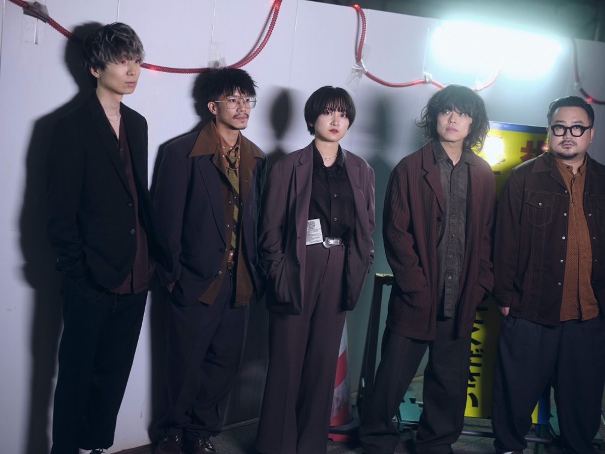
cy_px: 227
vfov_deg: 23.3
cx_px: 302
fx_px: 1101
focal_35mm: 63
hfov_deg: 30.7
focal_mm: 80
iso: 2000
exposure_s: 1/100
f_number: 2.5
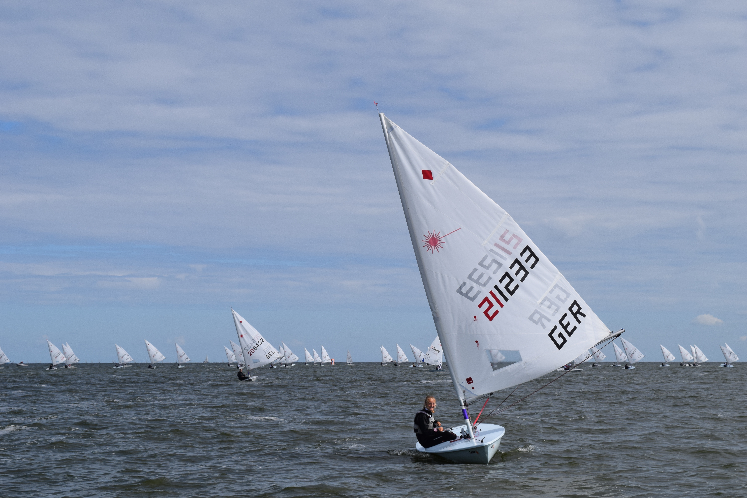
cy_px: 249
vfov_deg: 16.6
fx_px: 1712
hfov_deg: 24.6
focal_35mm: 82
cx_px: 374
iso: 200
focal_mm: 55
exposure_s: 1/500
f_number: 11
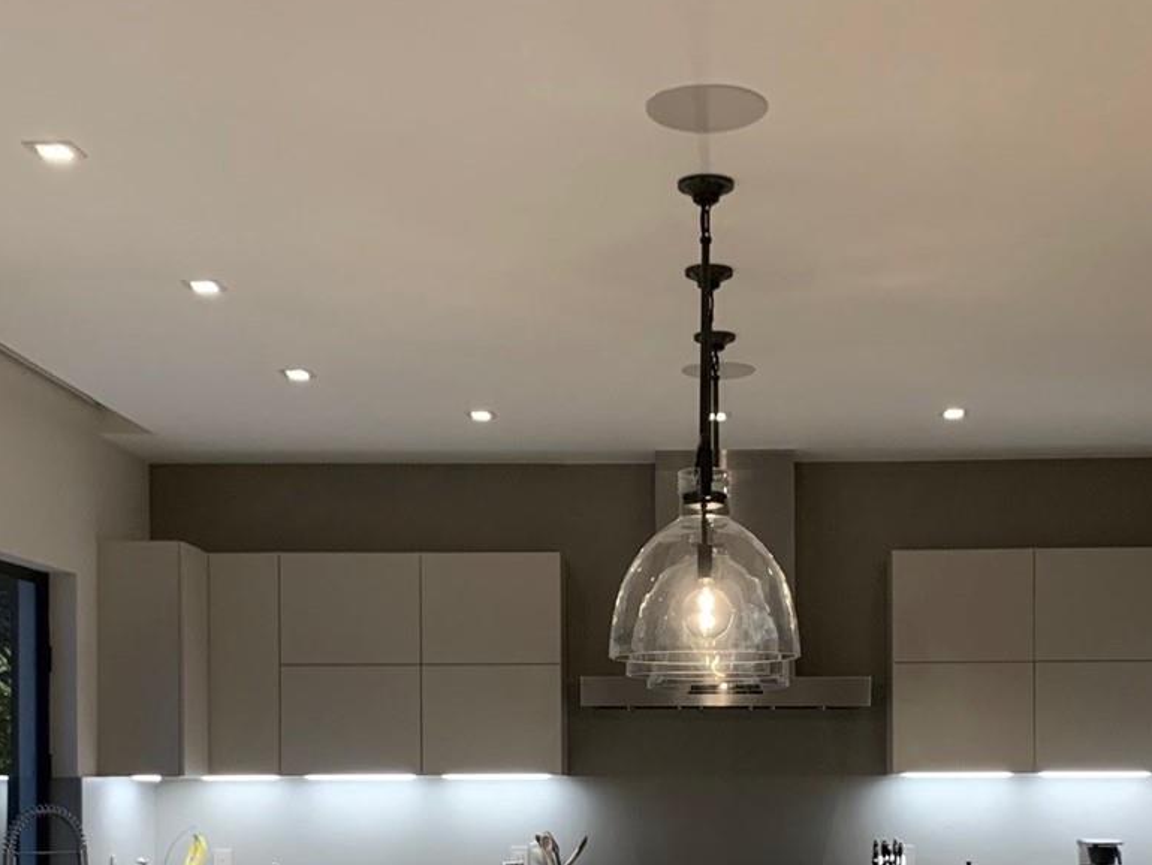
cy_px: 807
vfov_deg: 26.0
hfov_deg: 35.4
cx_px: 691
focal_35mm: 54
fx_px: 1798
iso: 320
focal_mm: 4.25
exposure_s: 1/40
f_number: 1.8
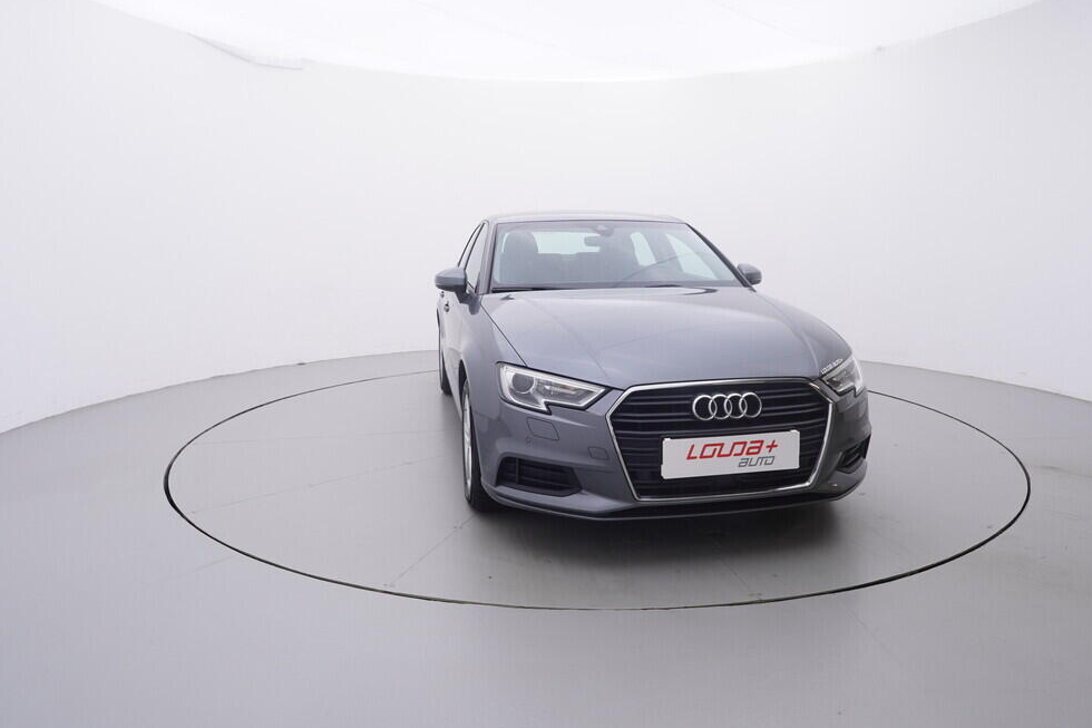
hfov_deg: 74.9
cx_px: 552
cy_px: 366
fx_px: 713
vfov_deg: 54.0
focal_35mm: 24
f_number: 5
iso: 200
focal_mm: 15
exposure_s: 1/80
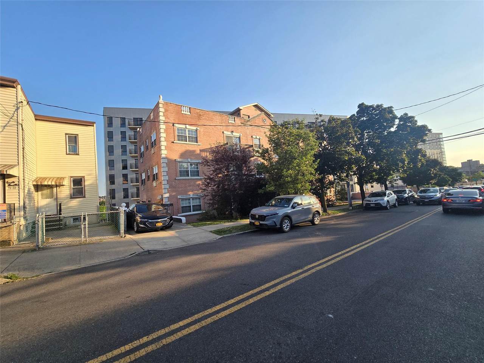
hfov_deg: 106.2
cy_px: 182
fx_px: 182
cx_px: 242
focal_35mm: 13
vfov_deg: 89.9
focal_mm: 2.2
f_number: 2.2
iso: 80
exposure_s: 1/2000
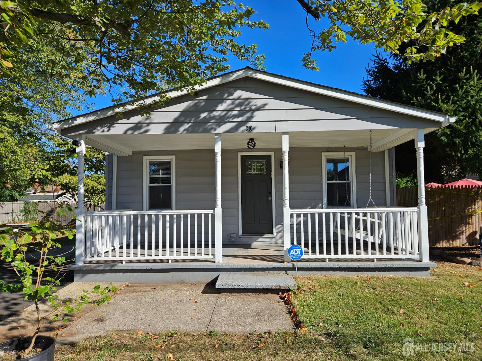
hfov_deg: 73.9
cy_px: 180
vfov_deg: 58.9
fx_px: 320
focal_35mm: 23
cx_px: 241
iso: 25
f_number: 1.8
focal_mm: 5.4
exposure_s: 1/1632
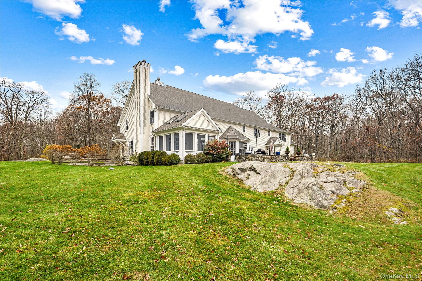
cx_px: 211
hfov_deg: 93.3
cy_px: 140
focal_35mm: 17
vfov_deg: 70.4
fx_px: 199
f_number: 9
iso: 250
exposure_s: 1/50
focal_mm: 17
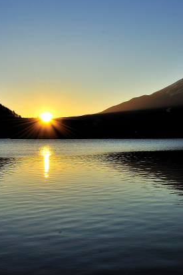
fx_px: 473
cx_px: 178
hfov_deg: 21.2
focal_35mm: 62
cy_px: 127
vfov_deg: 32.4
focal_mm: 32
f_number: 16
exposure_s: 1/200
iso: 200
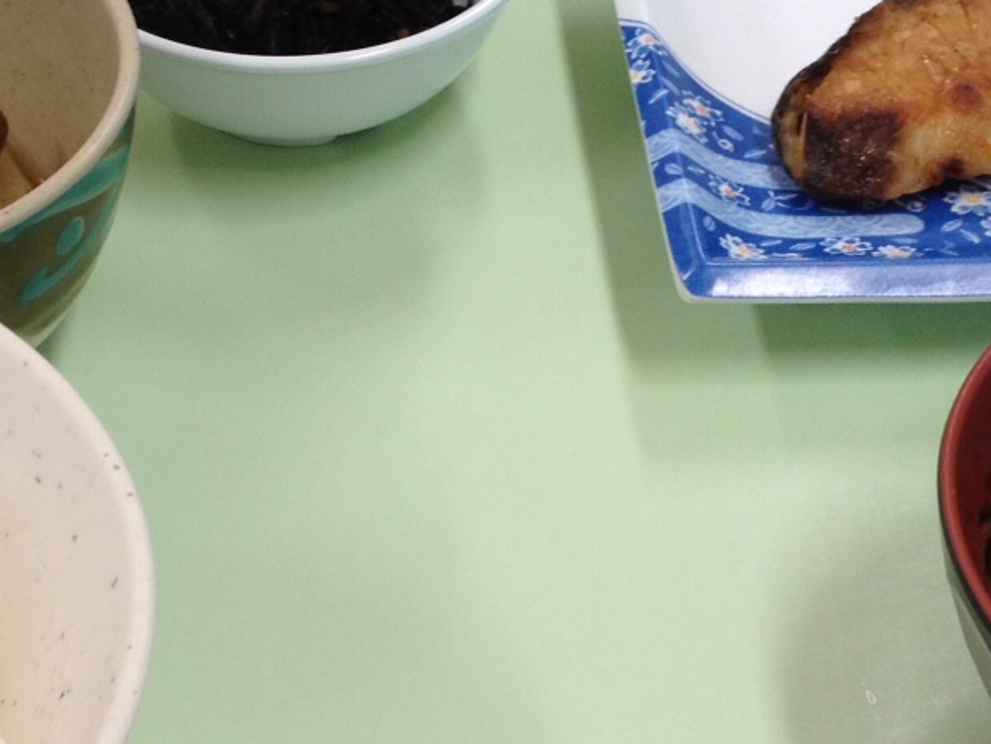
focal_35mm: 93
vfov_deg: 15.9
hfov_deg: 21.0
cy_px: 489
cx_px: 395
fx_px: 2663
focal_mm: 4.28
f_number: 2.4
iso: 80
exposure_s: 1/60
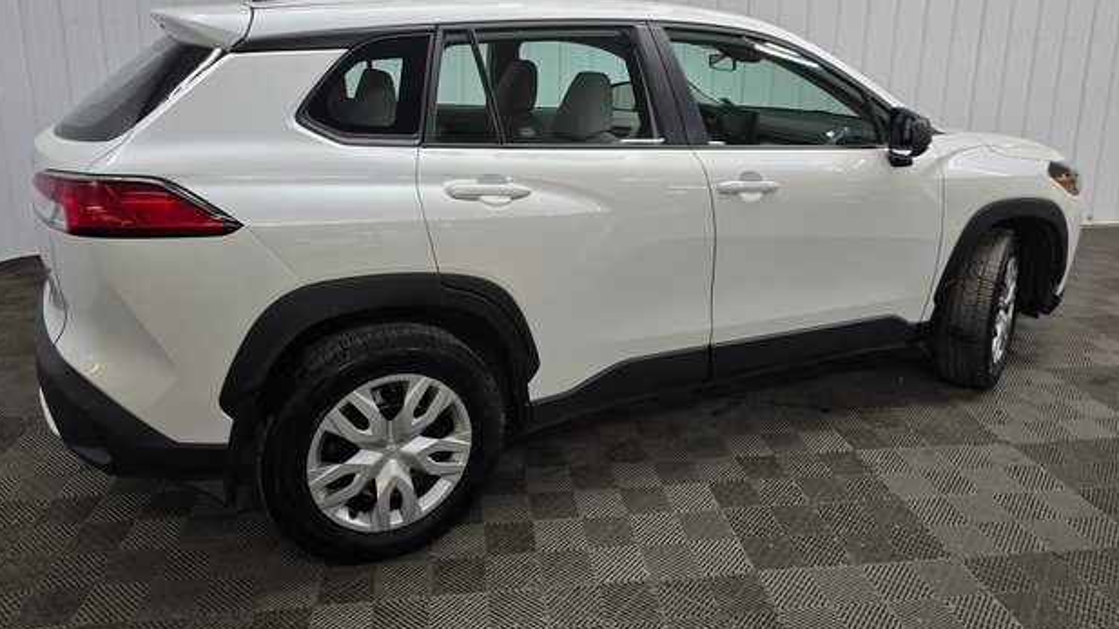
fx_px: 771
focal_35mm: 26
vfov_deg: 44.1
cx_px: 542
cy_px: 247
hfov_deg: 71.9
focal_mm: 6.3
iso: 160
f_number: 1.7
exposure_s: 1/120
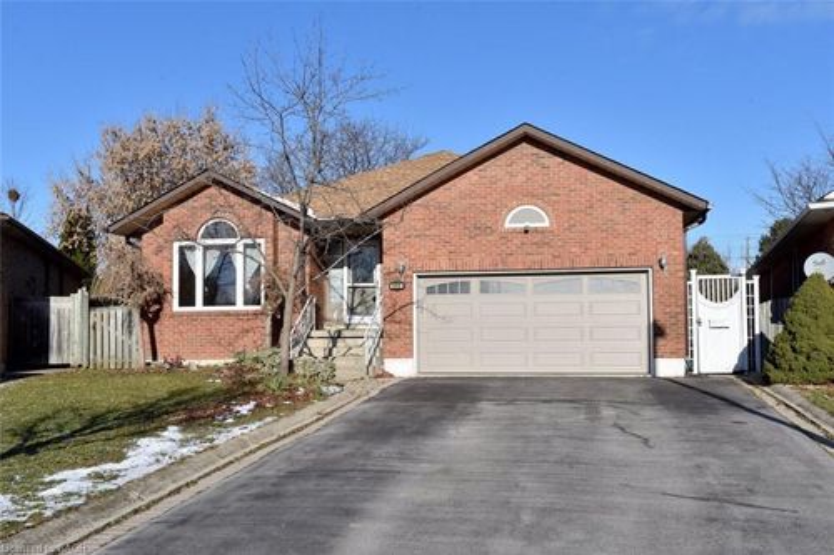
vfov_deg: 43.6
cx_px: 417
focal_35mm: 30
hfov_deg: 61.9
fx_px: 695
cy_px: 278
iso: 500
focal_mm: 30
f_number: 14
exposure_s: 1/800
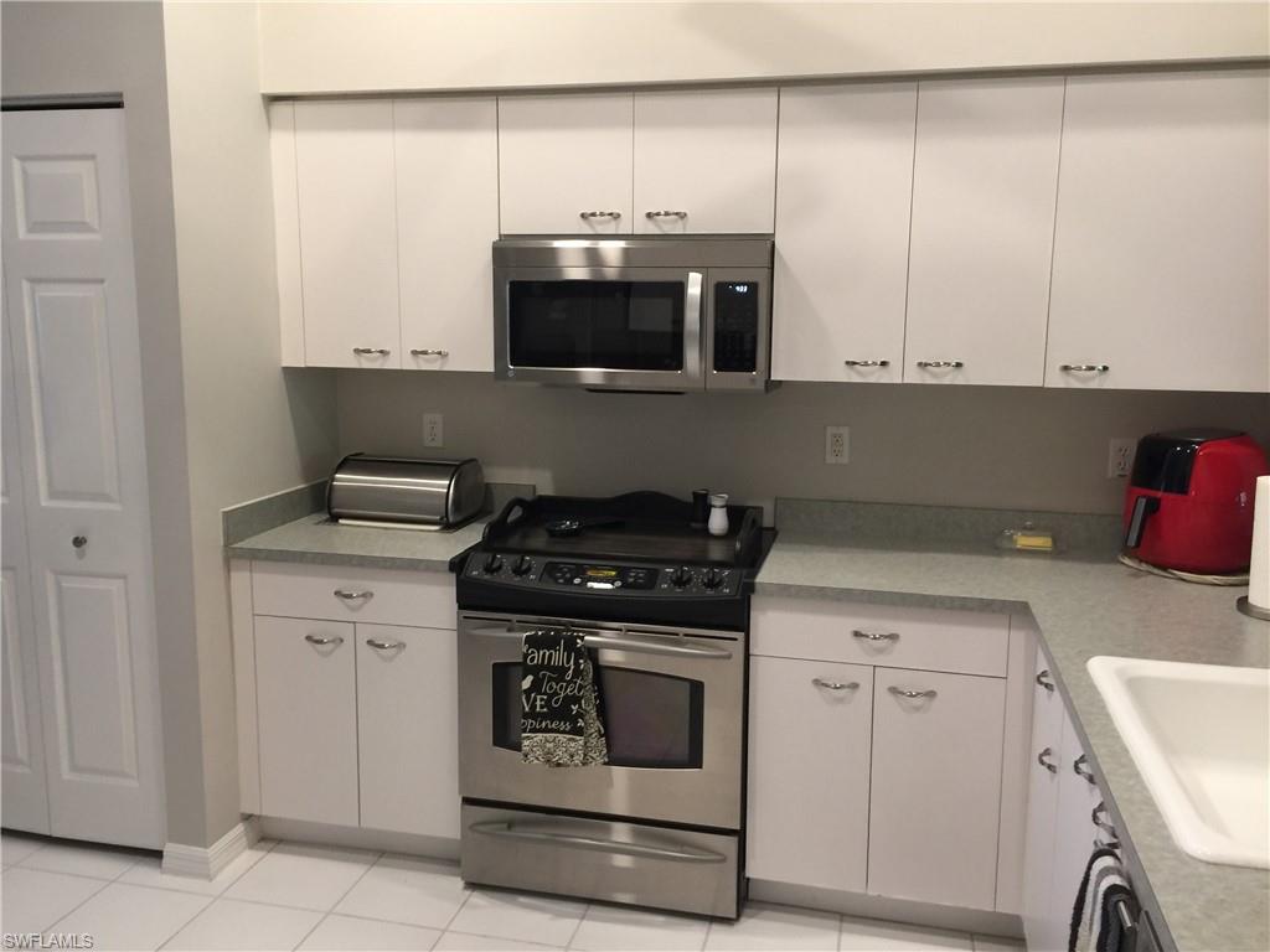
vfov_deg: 48.2
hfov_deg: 61.7
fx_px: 1064
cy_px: 476
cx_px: 635
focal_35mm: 29
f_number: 2.2
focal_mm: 4.15
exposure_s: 1/15
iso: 64
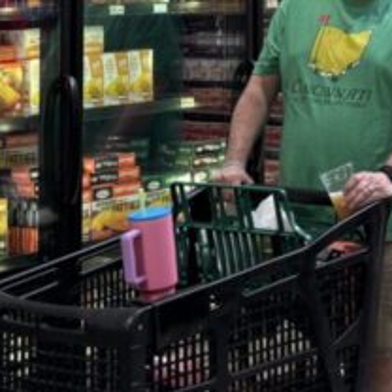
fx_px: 1448
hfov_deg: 15.2
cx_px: 375
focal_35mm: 113
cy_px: -151
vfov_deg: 14.6
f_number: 1.6
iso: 64
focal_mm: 5.96
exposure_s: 1/120
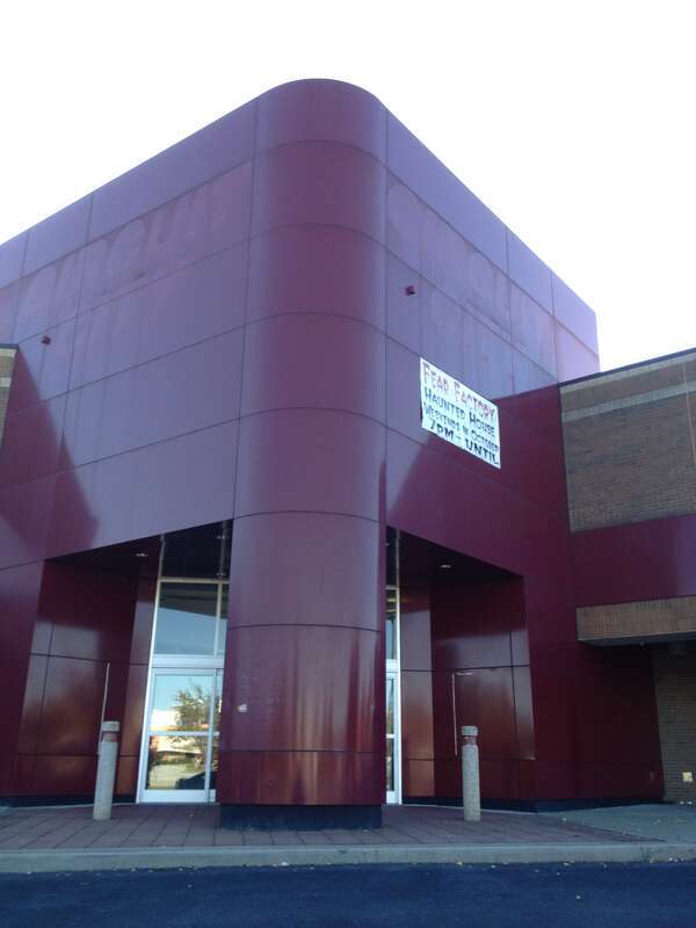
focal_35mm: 35
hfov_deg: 40.7
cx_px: 348
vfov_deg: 52.6
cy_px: 464
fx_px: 938
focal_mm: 4.28
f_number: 2.4
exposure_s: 1/204
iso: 64
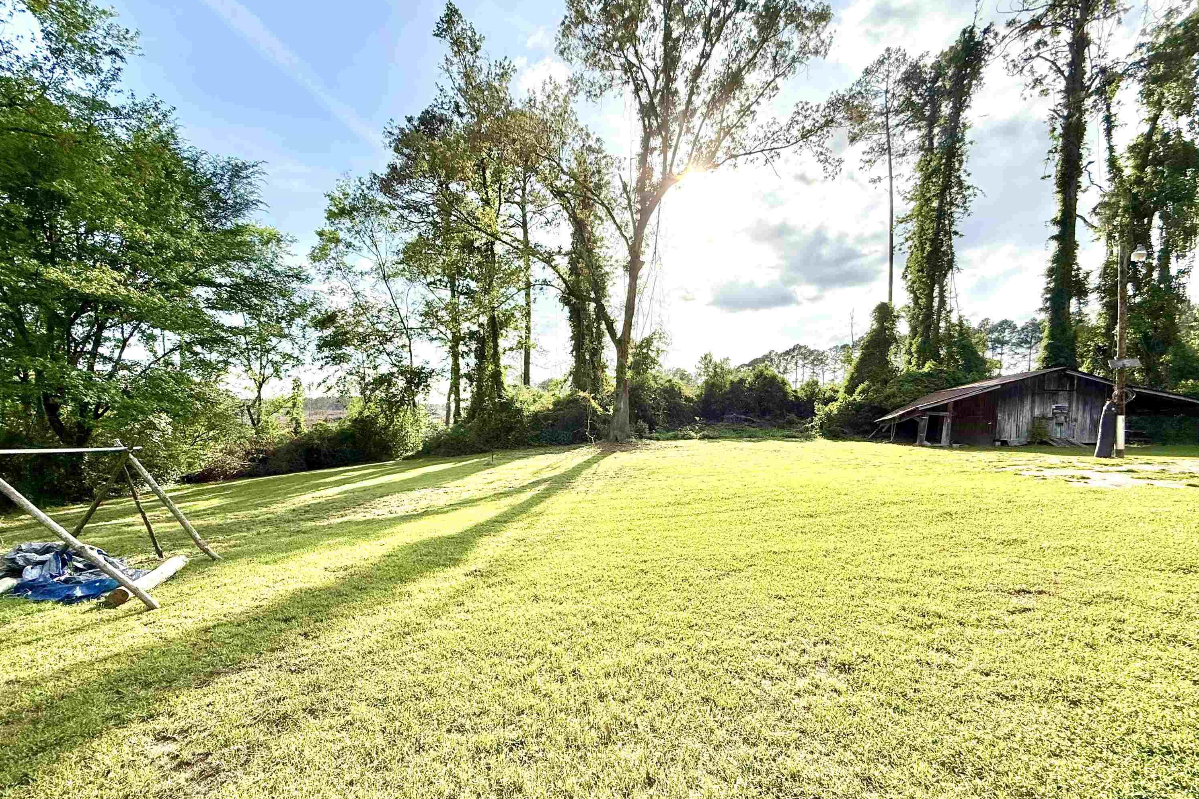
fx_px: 500
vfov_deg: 77.1
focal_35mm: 15
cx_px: 585
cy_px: 443
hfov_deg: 100.4
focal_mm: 2.22
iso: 64
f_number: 2.2
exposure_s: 1/2410
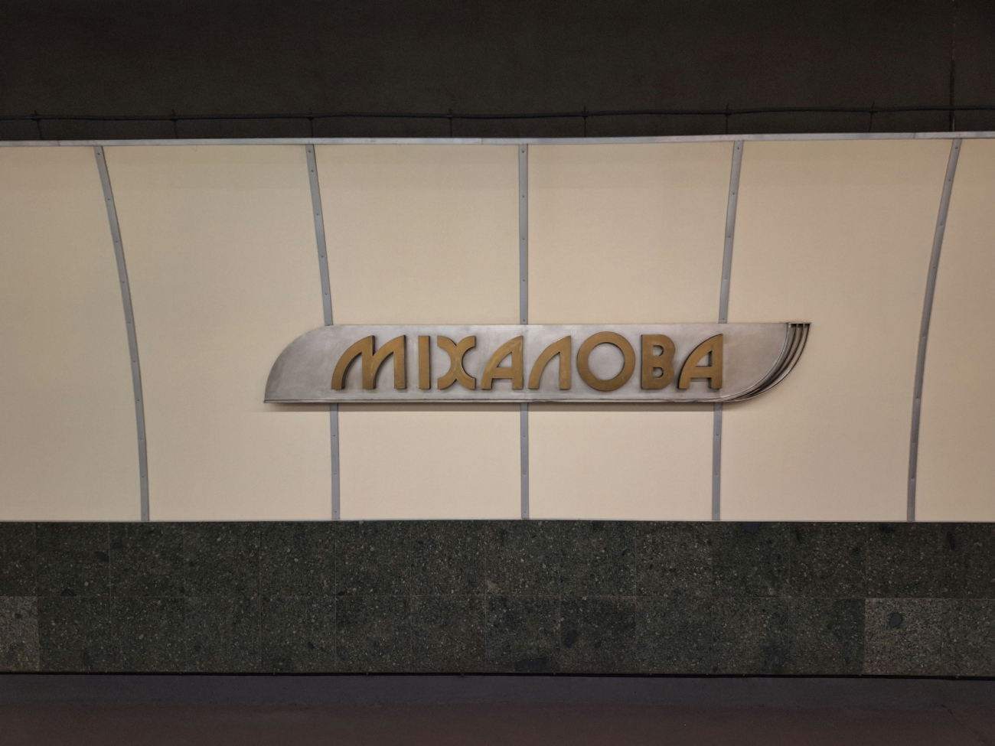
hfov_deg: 73.9
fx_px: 661
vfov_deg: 58.9
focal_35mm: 23
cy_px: 373
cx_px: 498
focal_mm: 5.54
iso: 320
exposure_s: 1/33
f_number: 1.8
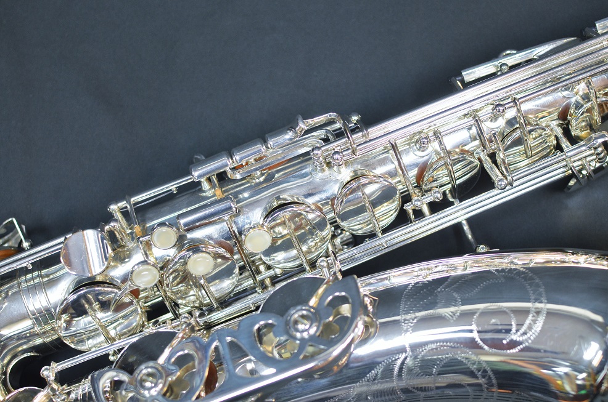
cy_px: 201
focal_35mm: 52
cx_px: 304
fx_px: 885
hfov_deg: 37.9
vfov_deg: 25.6
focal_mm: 35
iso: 800
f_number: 3.5
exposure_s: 1/50
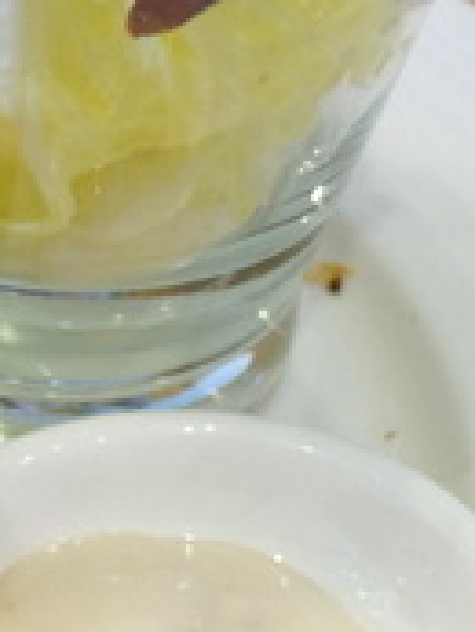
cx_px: -354
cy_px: 243
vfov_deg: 12.7
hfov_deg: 9.2
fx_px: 2828
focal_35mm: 155
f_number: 4.5
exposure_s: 1/60
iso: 500
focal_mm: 29
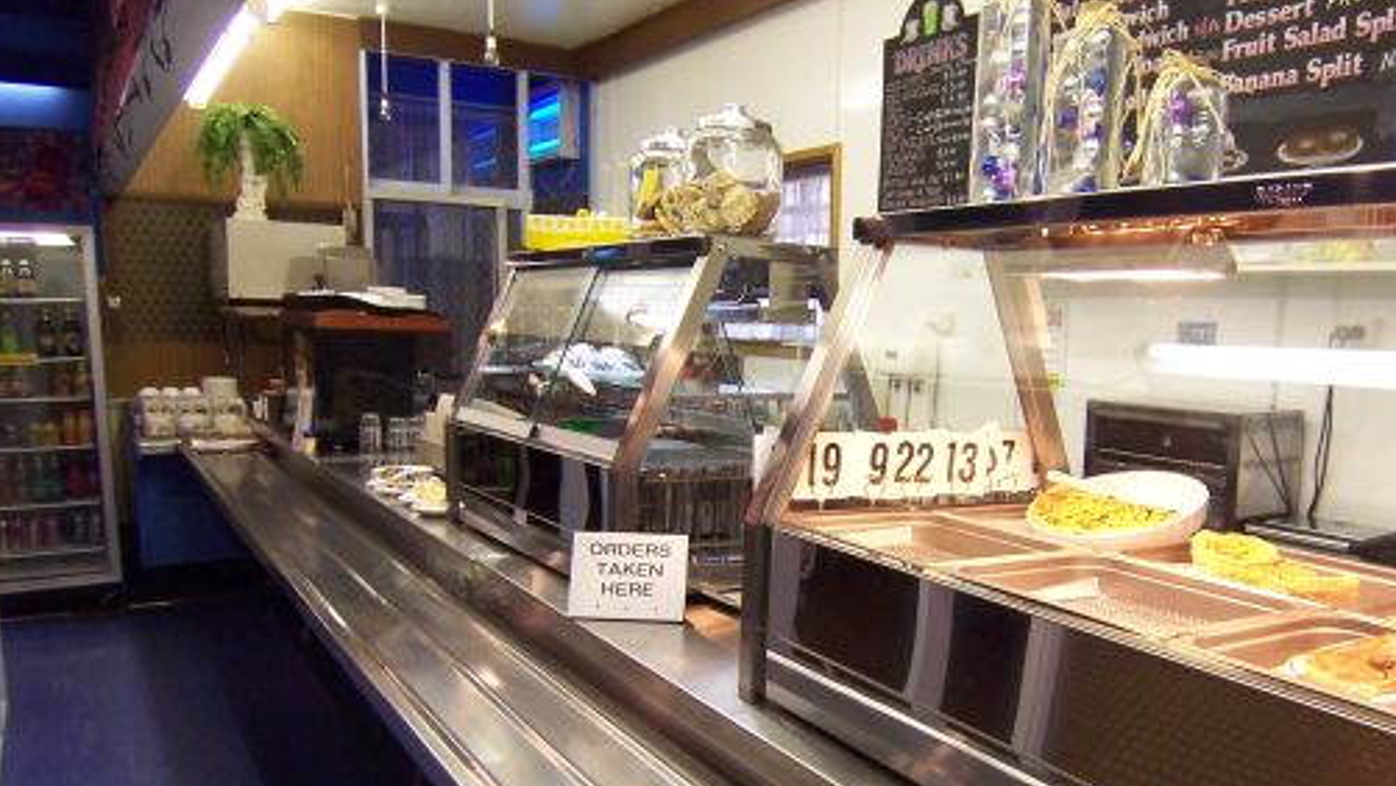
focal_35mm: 30
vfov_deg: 38.6
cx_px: 814
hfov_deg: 63.9
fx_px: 1111
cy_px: 507
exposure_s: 1/30
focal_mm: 3.8
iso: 125
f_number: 2.8
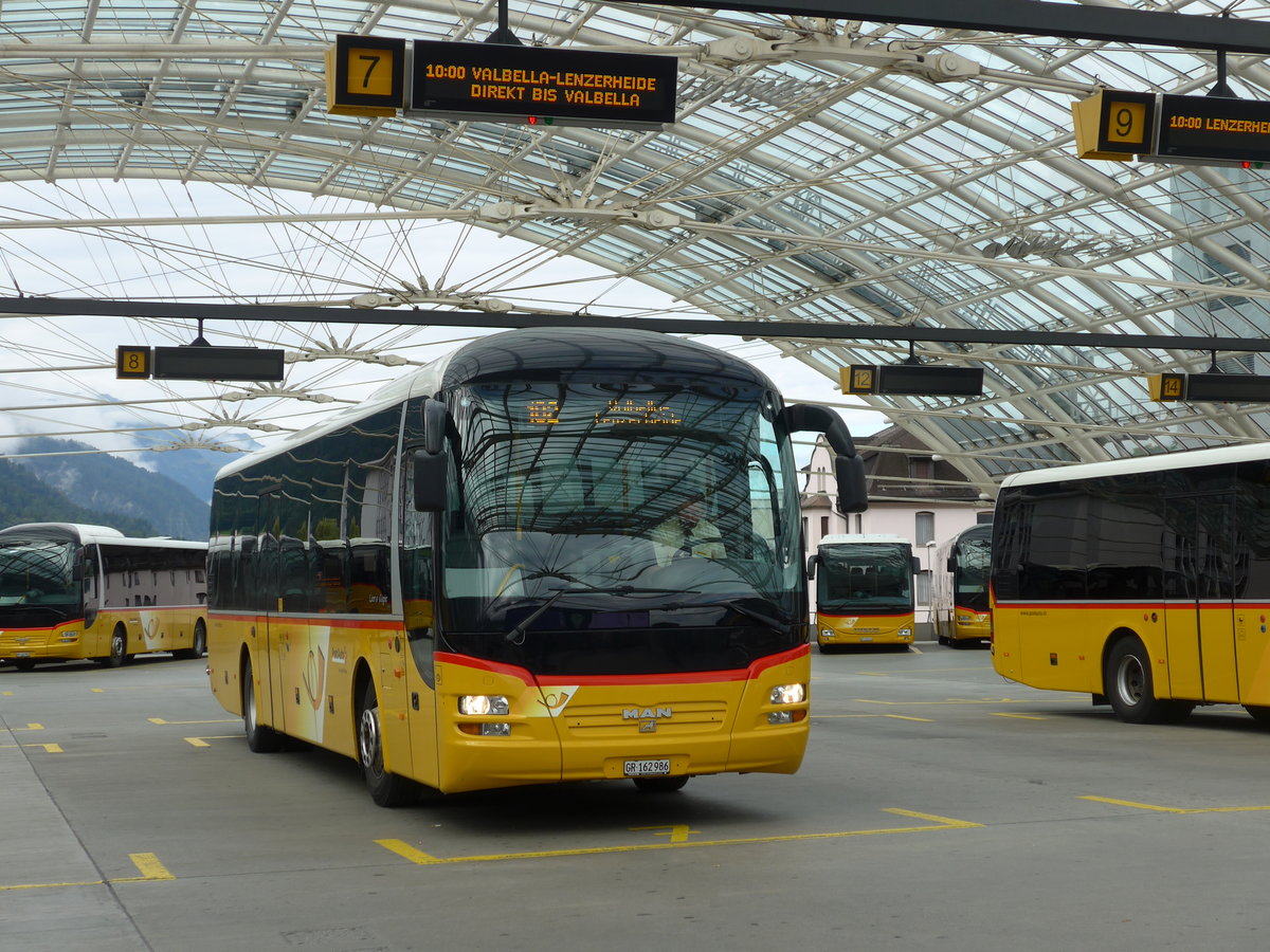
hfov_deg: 32.7
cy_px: 476
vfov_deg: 24.8
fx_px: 2165
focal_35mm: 59
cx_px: 635
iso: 80
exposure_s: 1/400
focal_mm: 12
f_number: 3.5
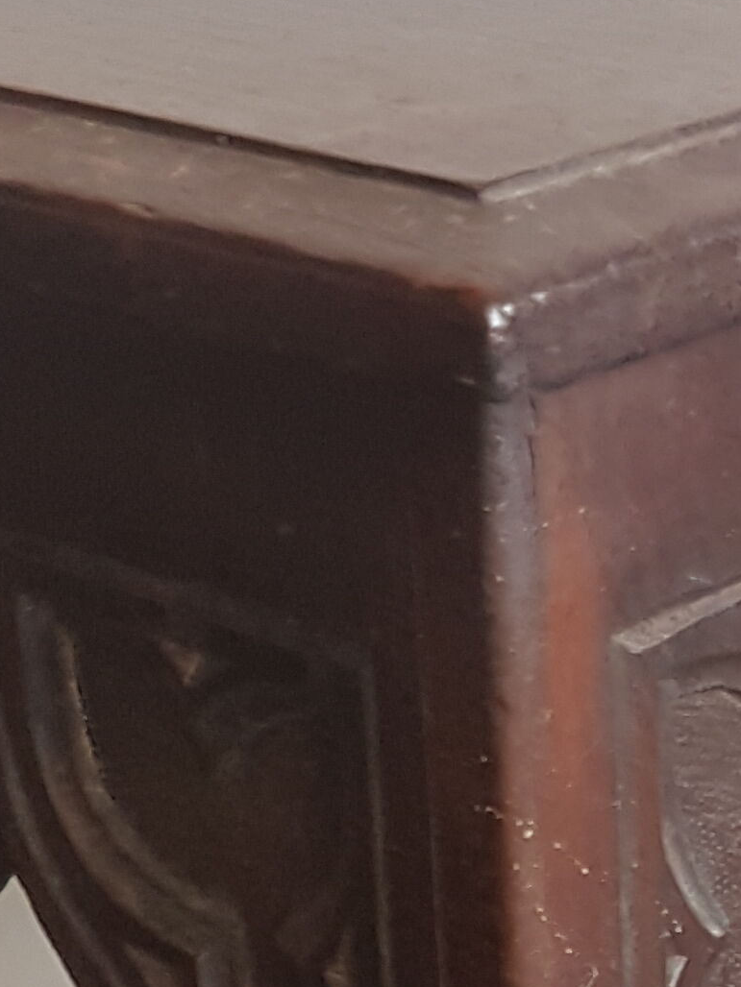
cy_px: 1168
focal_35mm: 102
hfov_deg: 14.4
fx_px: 2911
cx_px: 628
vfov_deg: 18.3
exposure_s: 1/26
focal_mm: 4.2
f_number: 1.7
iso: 160
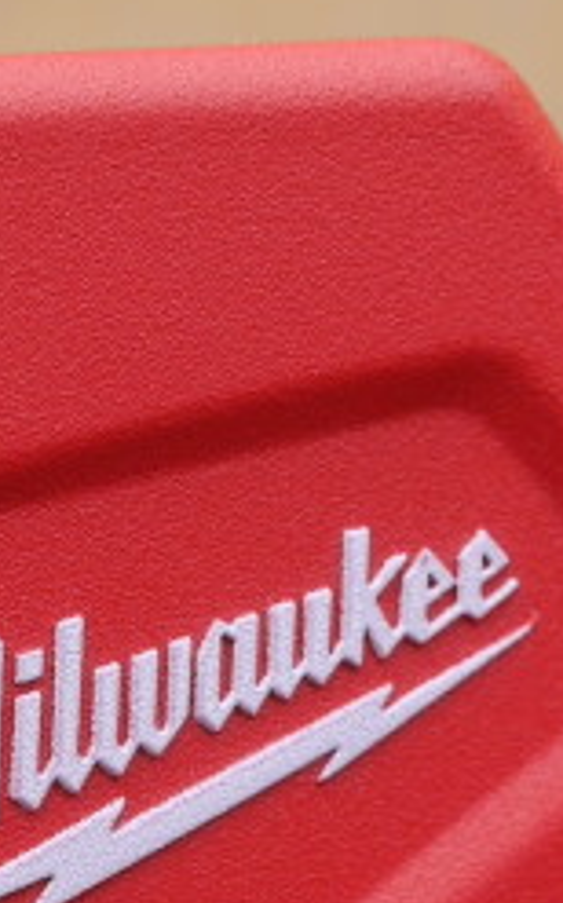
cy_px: 823
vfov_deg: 16.7
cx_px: -154
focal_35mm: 123
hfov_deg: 10.4
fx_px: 3025
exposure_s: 1/200
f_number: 4.5
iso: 160
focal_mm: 14
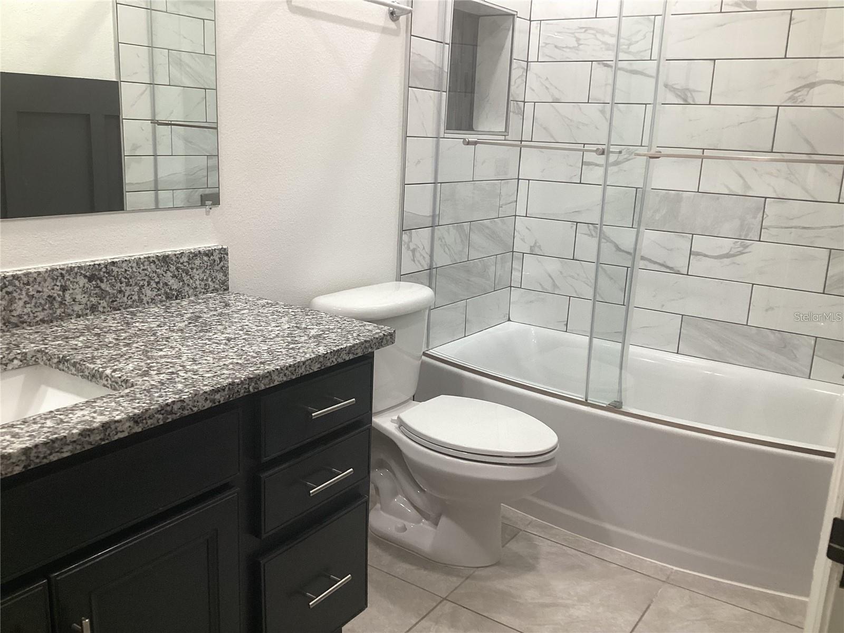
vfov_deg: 45.4
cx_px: 422
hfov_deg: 58.4
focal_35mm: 31
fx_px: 756
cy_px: 316
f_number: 2.4
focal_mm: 3.3
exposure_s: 1/60
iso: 125
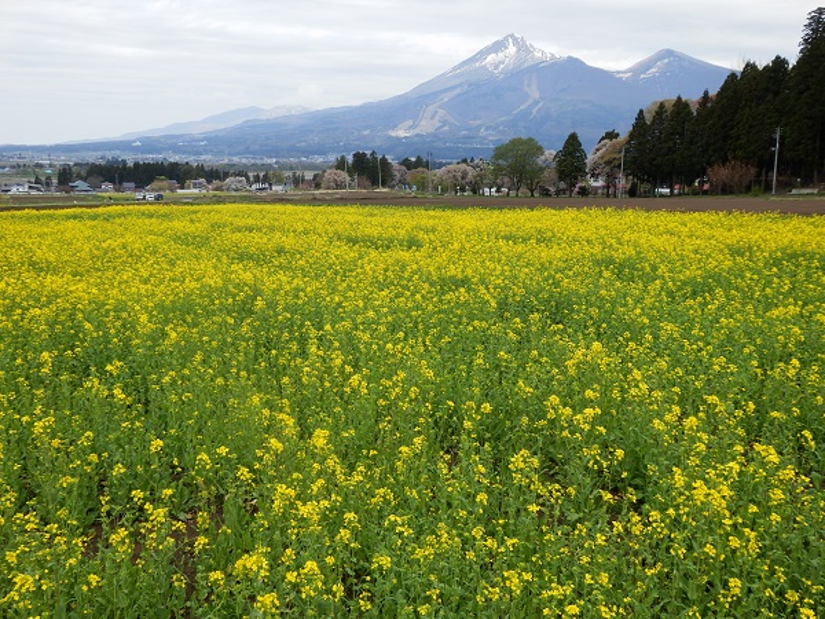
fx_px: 786
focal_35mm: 33
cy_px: 310
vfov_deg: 42.9
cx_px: 412
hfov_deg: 55.4
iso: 80
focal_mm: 6
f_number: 3.4
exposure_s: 1/500
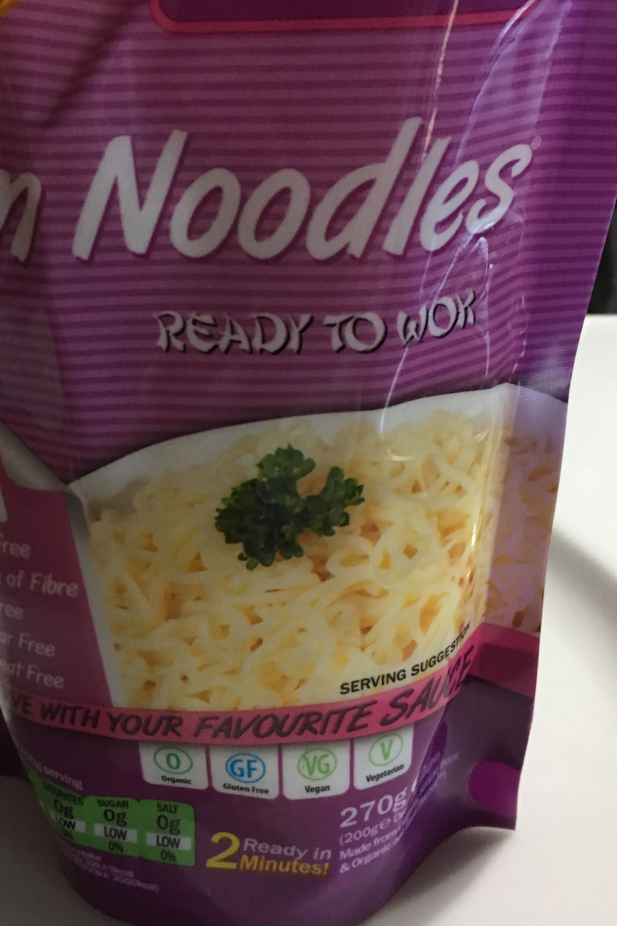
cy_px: 389
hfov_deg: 31.8
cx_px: 242
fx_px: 1080
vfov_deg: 46.2
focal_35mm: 42
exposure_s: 1/33
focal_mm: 4.15
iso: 200
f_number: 2.2
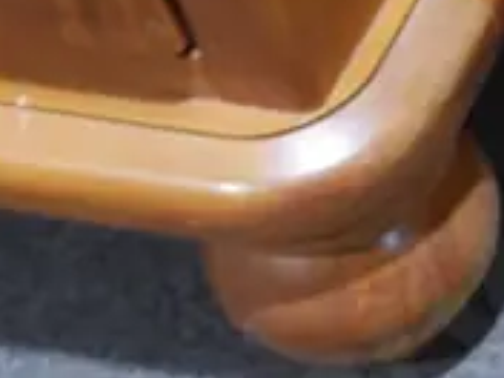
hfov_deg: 7.9
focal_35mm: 221
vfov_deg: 6.5
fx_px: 3218
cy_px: -408
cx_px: 1446
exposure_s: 1/60
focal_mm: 19
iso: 800
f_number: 4.1
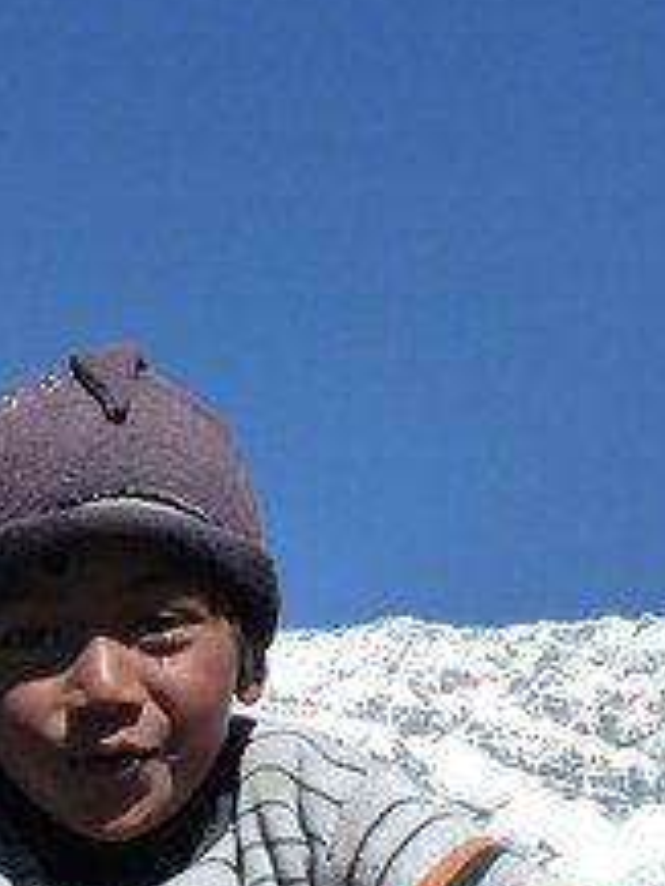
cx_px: 253
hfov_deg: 13.6
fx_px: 2789
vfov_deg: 17.8
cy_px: 751
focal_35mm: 109
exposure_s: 1/500
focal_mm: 6.1
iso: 125
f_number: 5
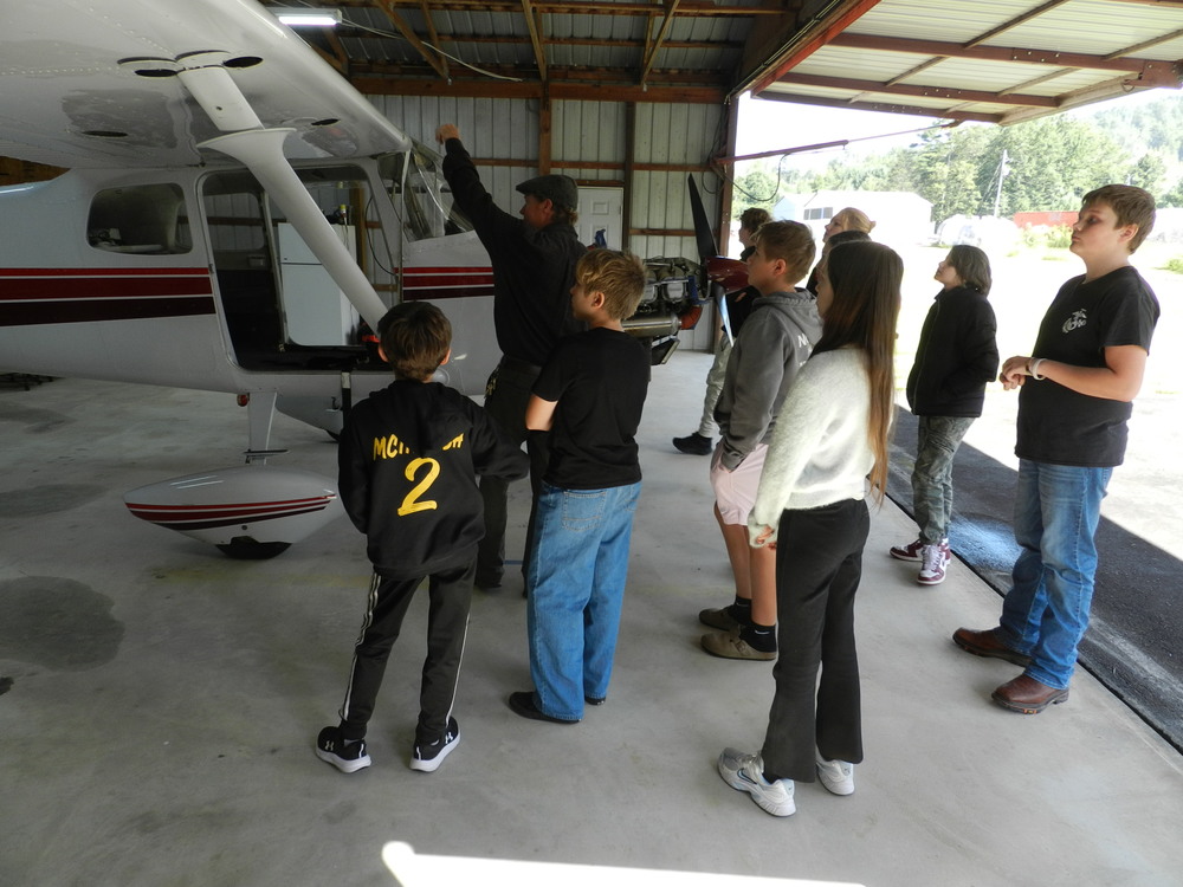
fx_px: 786
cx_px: 592
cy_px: 444
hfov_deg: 73.9
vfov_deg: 58.9
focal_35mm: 23
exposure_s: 1/50
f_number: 4
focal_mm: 4
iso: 160
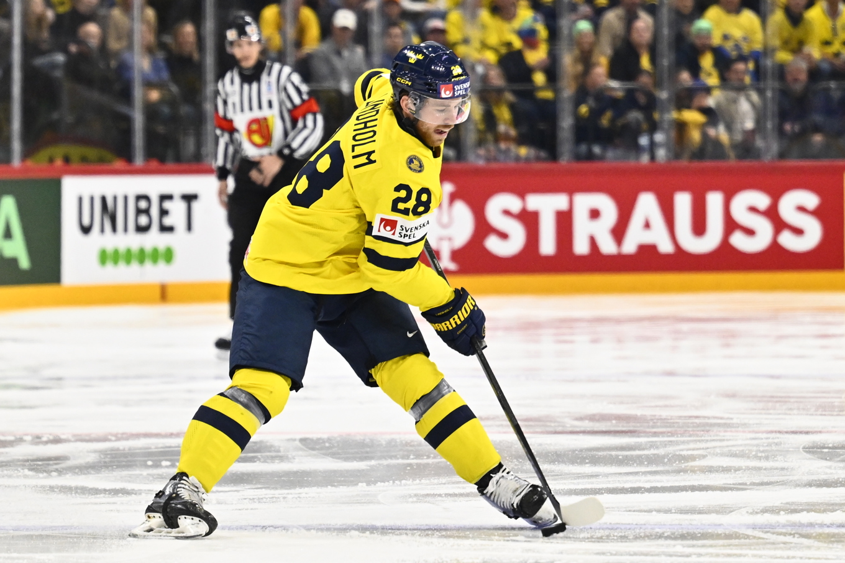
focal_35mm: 125
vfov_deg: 11.0
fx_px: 2933
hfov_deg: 16.4
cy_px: 282
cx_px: 422
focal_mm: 125
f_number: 2.8
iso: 2000
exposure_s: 1/1600
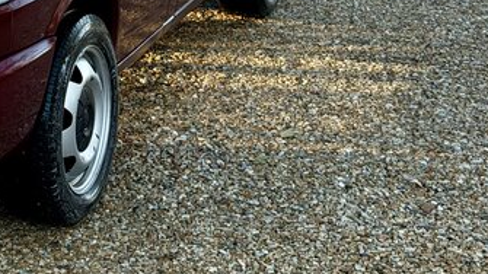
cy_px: -99
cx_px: -51
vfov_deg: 9.5
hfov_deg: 16.6
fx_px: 1617
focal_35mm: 125
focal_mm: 6.76
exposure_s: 1/215
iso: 50
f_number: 1.78
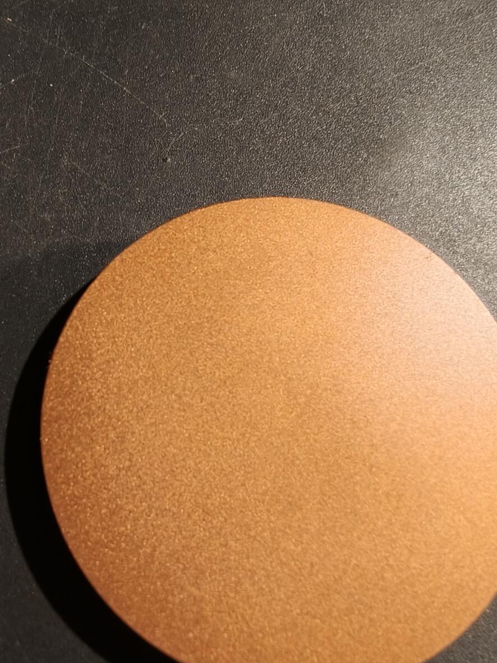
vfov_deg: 50.3
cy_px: 504
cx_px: 280
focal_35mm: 35
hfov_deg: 40.6
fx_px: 670
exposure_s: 1/100
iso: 160
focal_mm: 2.32
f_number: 2
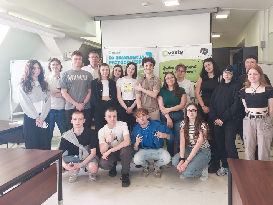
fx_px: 213
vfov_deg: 51.2
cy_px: 91
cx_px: 146
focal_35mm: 27
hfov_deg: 65.3
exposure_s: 1/50
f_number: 1.8
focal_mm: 5.23
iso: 250
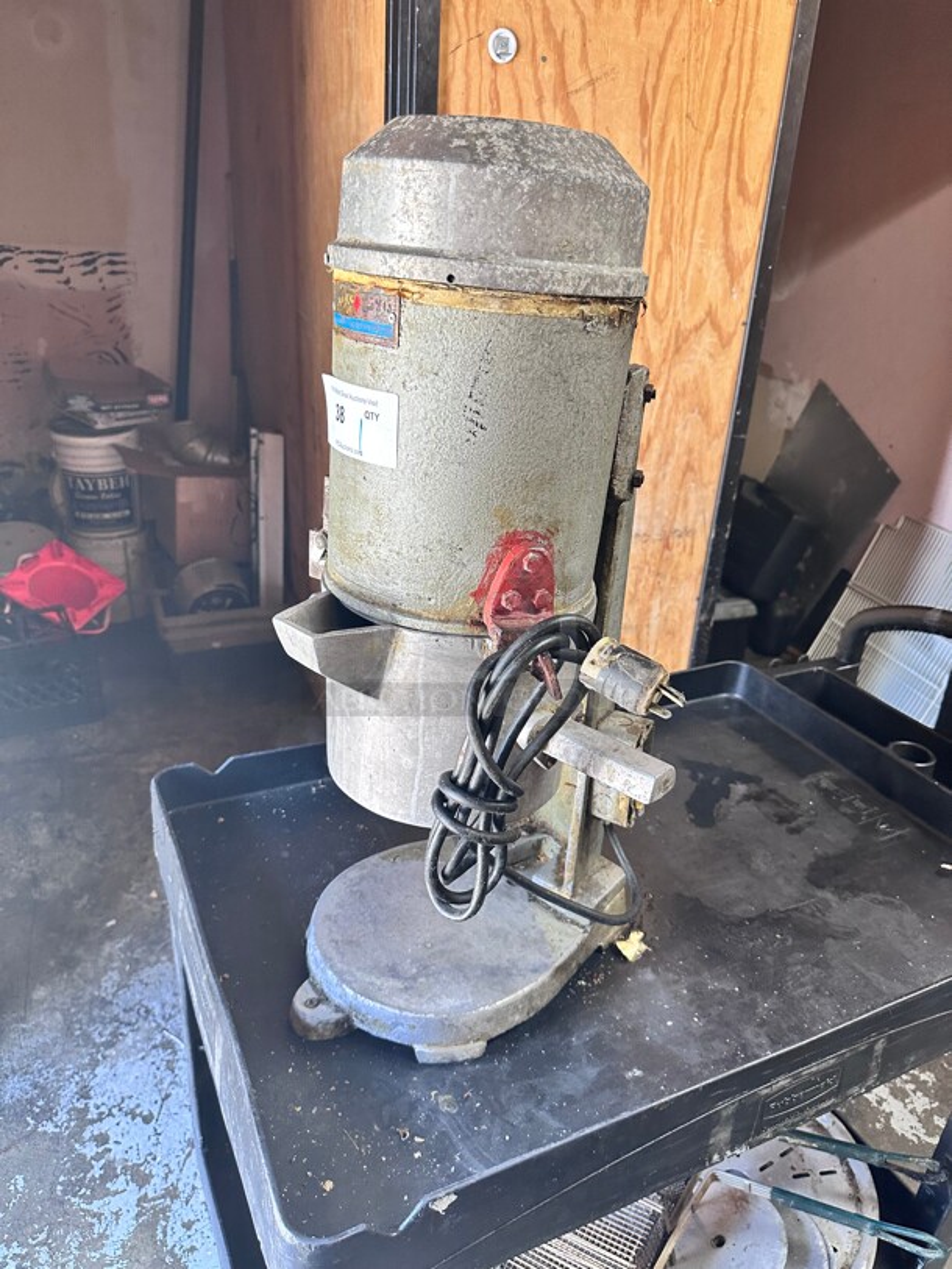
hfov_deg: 56.8
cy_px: 634
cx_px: 476
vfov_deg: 71.6
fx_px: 880
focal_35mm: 24
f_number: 1.78
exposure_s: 1/60
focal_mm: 6.86
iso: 250
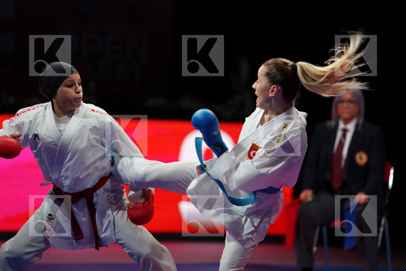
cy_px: 136
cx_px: 203
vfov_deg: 6.9
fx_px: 2233
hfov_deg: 10.4
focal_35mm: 198
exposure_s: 1/250
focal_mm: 198
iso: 640
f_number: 2.8
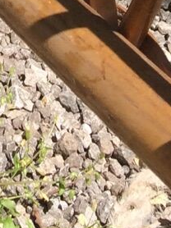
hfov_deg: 6.6
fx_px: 1412
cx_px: -211
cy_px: -484
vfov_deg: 7.9
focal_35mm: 214
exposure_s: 1/1709
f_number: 2.2
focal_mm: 4.15
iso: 32
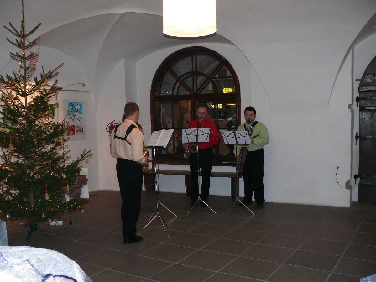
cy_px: 141
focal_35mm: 37
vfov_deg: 38.7
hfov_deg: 50.1
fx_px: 402
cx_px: 188
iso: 200
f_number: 2.8
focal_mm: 7.7
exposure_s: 1/30
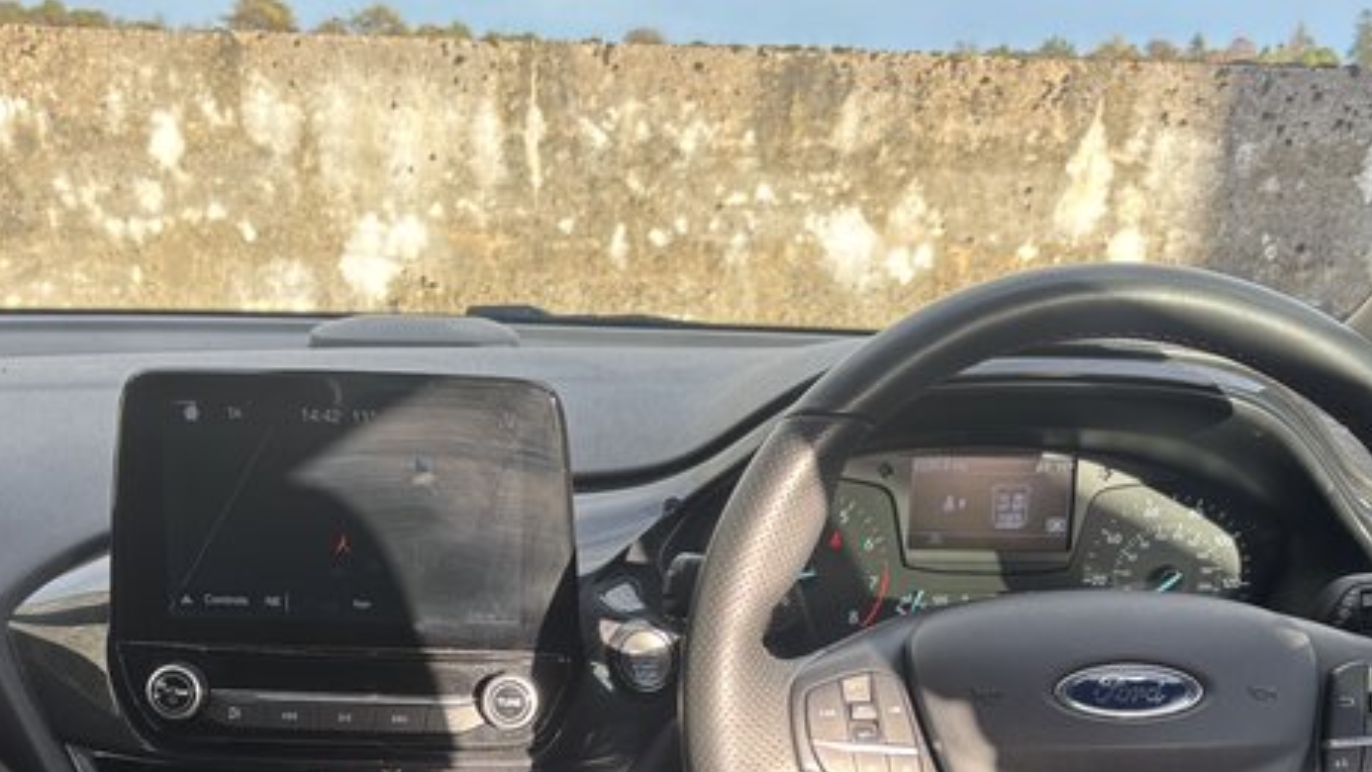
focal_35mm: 49
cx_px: 591
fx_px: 1783
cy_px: 793
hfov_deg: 42.0
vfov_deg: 23.3
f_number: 1.6
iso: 40
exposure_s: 1/183
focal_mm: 5.96
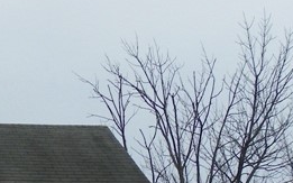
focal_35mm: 108
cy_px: 280
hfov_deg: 17.1
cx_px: -171
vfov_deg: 11.6
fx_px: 862
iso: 64
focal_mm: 4.6
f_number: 4
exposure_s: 1/250
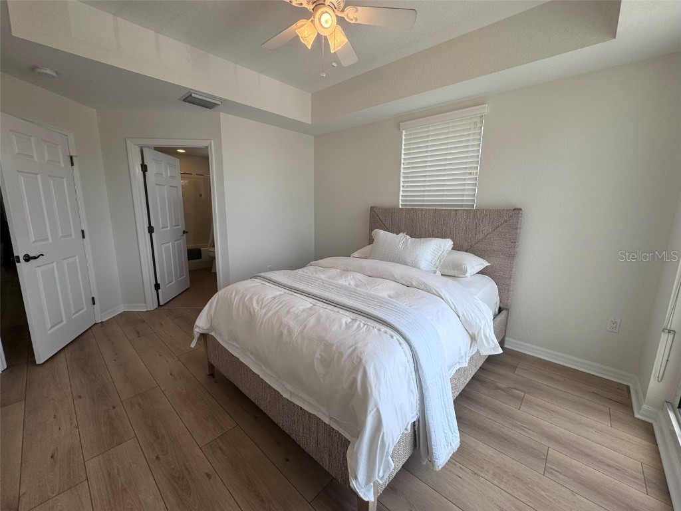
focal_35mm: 14
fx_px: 275
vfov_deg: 85.7
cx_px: 340
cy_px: 256
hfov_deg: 102.1
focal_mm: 2.22
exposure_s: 1/120
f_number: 2.2
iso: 50
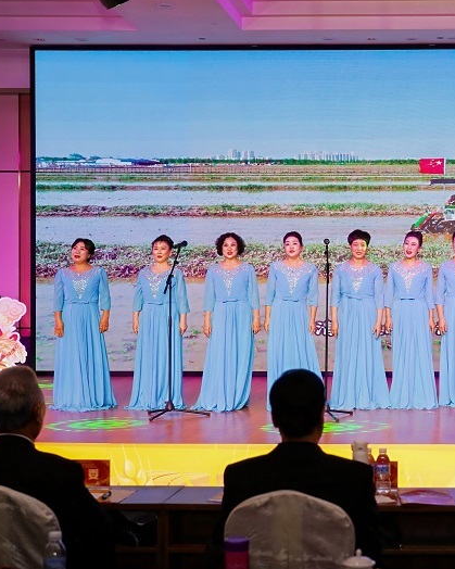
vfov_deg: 30.0
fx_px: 1061
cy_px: 284
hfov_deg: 23.5
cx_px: 419
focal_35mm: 63
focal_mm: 44
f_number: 4
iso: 320
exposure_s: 1/200
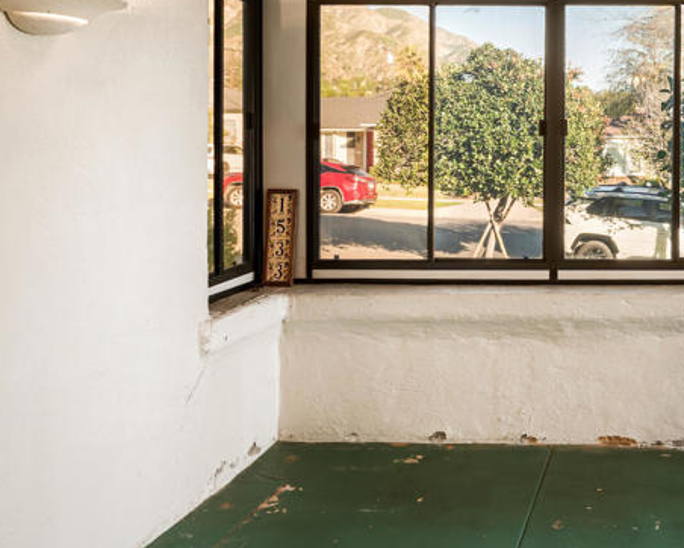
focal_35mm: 51
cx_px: 679
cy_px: 158
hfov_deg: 33.6
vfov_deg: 29.4
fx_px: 1033
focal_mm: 24
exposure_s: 1/3
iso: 250
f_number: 8
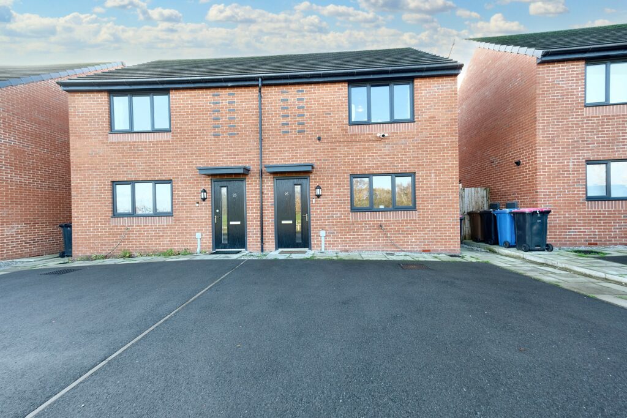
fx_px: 261
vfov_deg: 77.3
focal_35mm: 15
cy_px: 209
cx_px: 314
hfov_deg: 100.4
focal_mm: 10
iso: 200
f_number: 4
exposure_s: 1/75
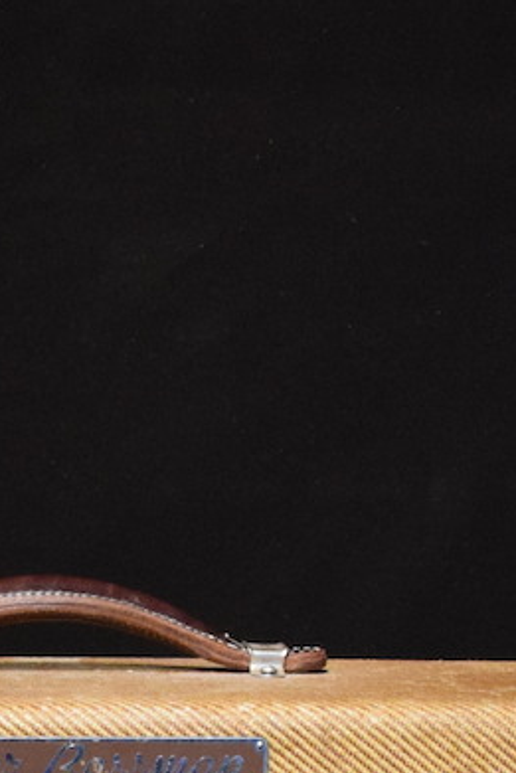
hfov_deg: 8.5
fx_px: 3458
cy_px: 1068
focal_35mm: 161
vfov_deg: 12.3
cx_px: 53
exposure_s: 1/25
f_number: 4.2
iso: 3200
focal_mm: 28
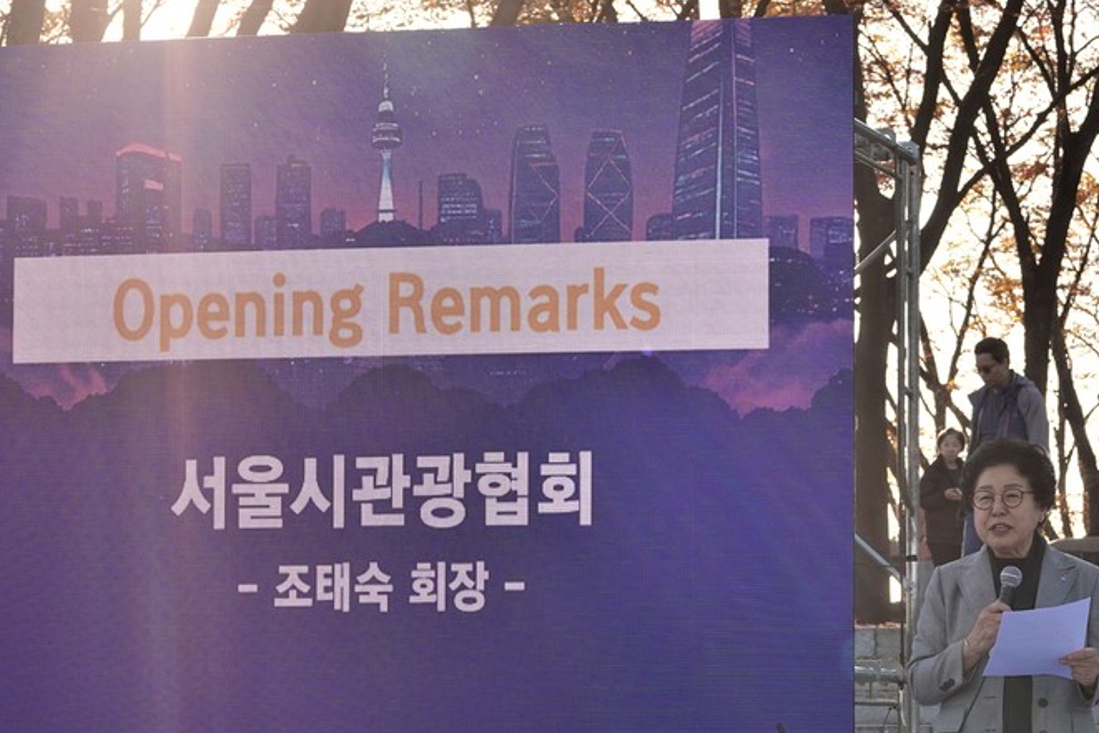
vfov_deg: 9.1
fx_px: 4610
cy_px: 472
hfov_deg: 13.6
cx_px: 718
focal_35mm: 151
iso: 100
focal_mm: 38.04
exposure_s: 1/250
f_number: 4.5
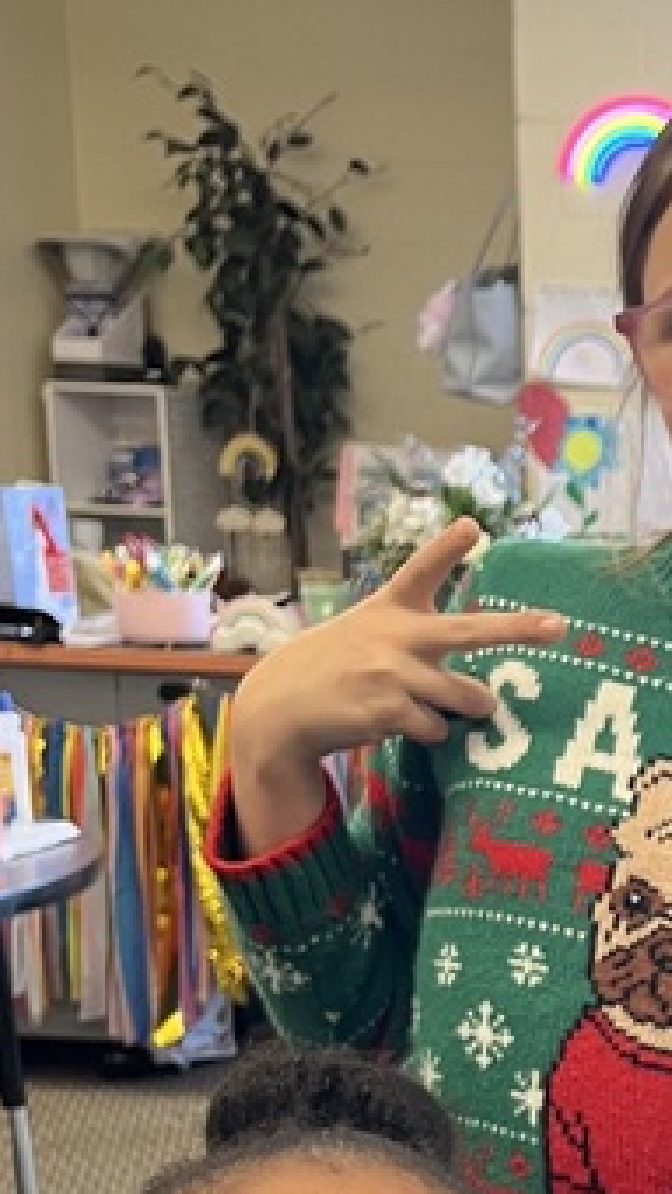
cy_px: 1166
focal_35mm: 85
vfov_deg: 24.0
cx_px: 1295
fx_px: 2691
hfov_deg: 12.7
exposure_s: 1/60
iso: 125
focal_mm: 5.1
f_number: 1.6
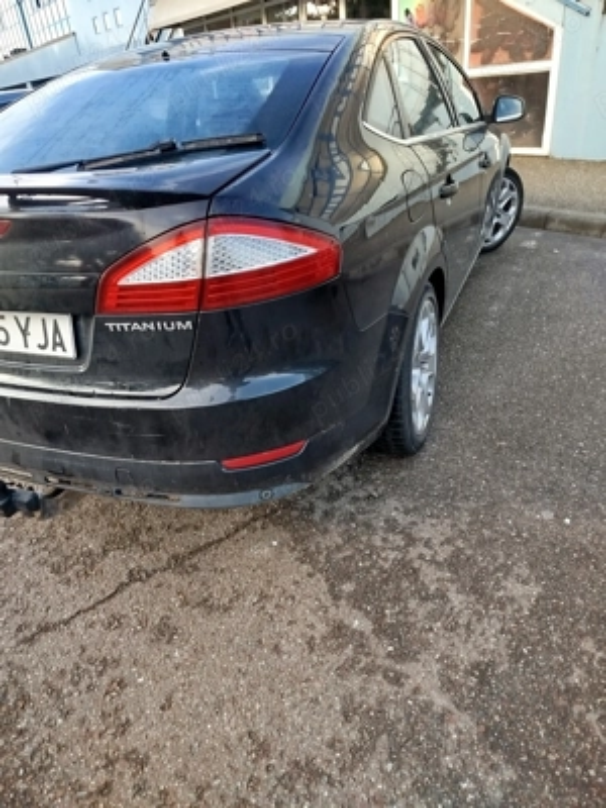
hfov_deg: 56.8
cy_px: 404
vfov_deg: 71.6
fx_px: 560
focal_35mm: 24
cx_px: 303
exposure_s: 1/100
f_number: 1.7
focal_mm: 5.31
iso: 50
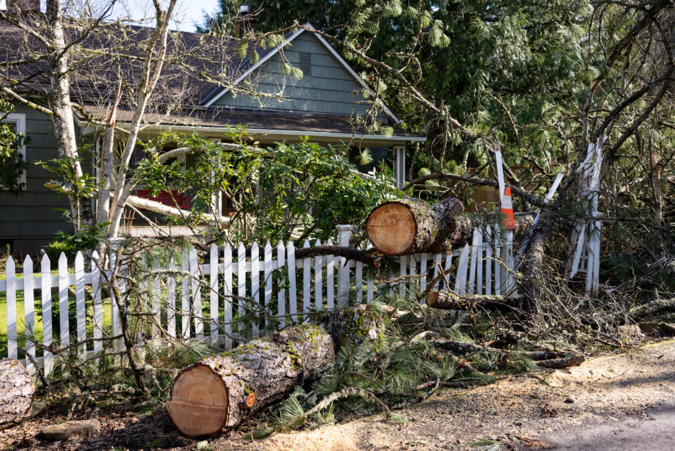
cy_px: 226
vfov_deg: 37.9
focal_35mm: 35
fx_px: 656
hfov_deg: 54.4
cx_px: 338
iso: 100
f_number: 5
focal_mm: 35
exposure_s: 1/125
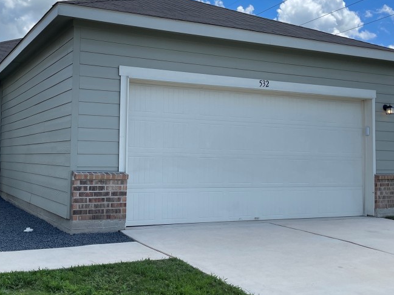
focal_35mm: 41
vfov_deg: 35.1
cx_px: 127
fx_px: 467
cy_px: 133
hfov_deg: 45.0
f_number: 1.6
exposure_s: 1/2747
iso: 32
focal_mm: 4.2
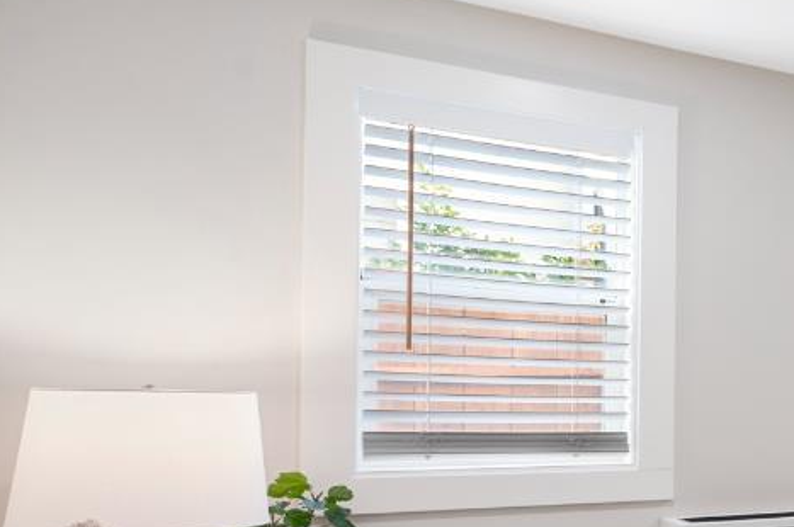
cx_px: 1267
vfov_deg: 29.2
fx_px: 991
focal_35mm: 45
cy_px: 416
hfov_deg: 26.5
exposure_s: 1/2.5
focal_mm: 14
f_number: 9
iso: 250
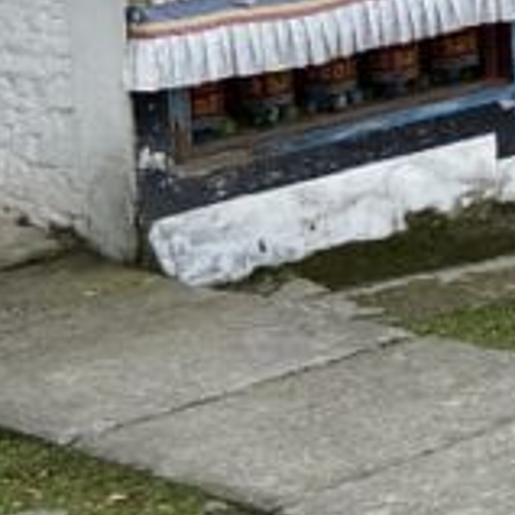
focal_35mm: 148
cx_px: 1548
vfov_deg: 11.3
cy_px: -262
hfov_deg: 9.3
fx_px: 2491
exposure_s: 1/467
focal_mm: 4.25
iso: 32
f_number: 1.8
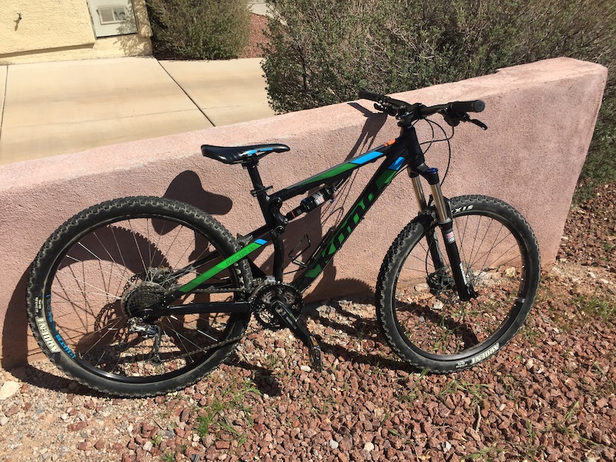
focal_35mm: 29
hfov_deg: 61.7
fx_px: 516
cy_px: 231
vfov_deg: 48.2
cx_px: 308
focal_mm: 4.15
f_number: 2.2
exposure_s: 1/2825
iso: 32
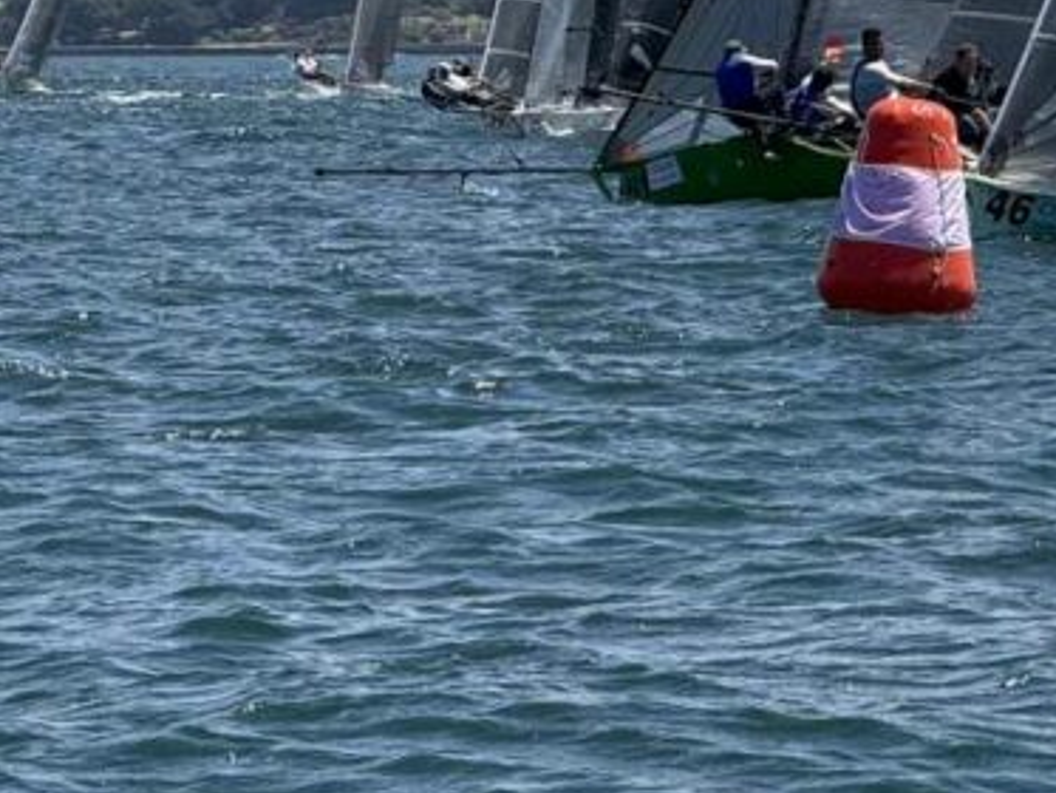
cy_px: -119
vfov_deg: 4.5
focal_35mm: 329
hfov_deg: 6.0
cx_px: 813
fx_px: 10040
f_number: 2.8
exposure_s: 1/2283
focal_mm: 15.66
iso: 50
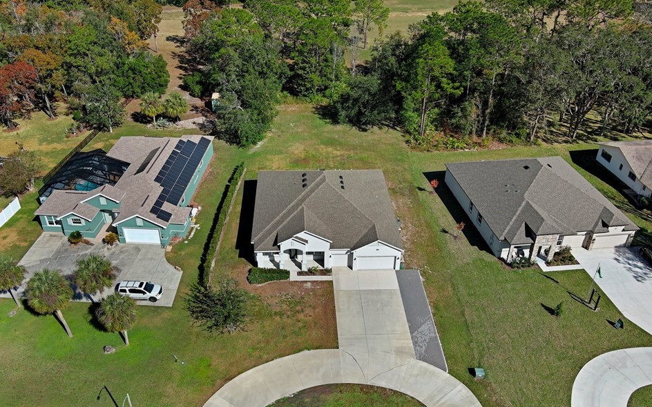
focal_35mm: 34
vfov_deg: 37.1
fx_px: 604
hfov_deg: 56.7
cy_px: 248
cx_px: 314
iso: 102
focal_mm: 10.57
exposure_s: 1/1000
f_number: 2.8
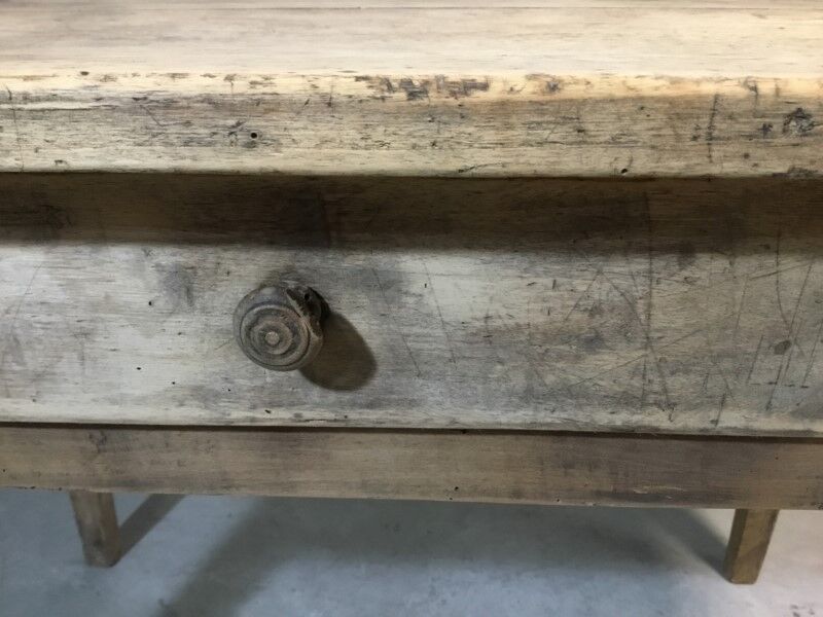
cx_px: 412
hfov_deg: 58.4
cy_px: 308
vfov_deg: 45.4
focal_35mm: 31
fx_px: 737
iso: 200
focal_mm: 3.3
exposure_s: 1/20
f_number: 2.4
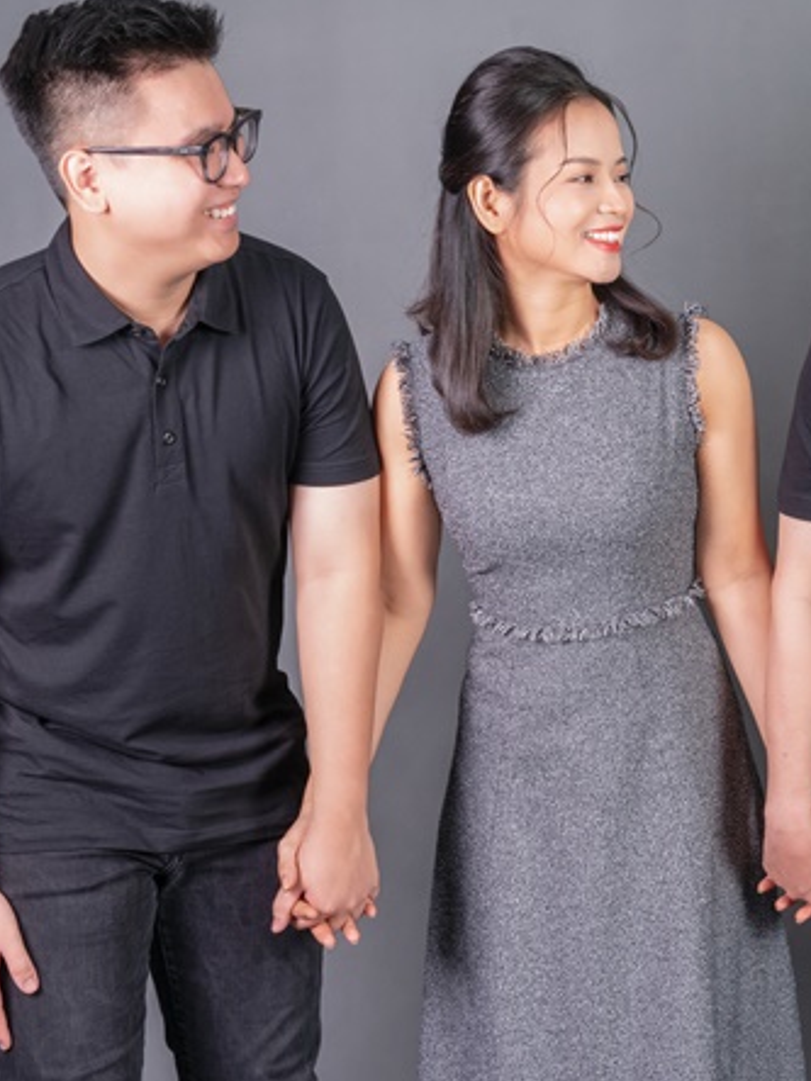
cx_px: 811
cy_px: 466
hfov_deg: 14.1
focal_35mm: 103
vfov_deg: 19.1
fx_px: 3218
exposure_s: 1/160
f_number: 8
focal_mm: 56
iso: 400
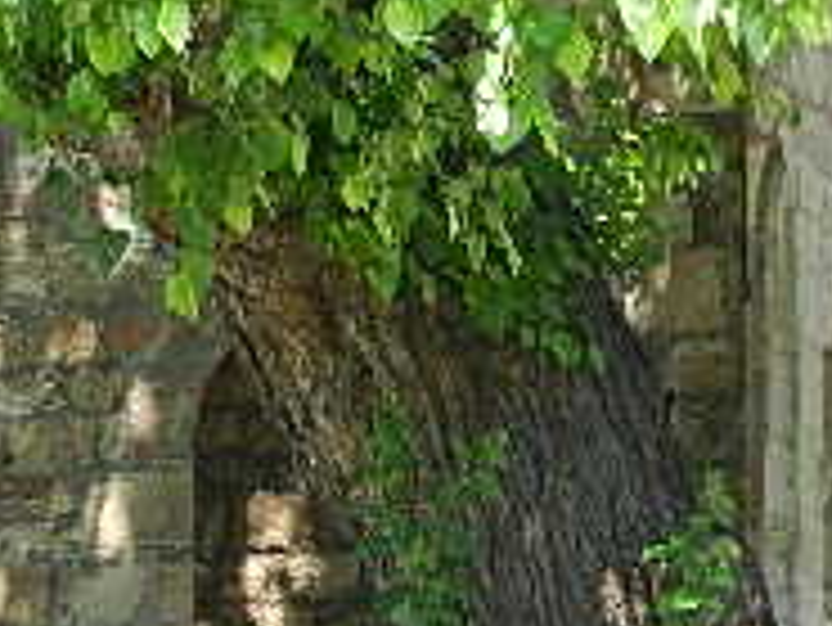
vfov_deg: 4.1
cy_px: 459
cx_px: -364
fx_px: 8827
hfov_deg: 5.4
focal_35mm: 367
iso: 160
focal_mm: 19.1
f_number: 5
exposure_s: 1/100
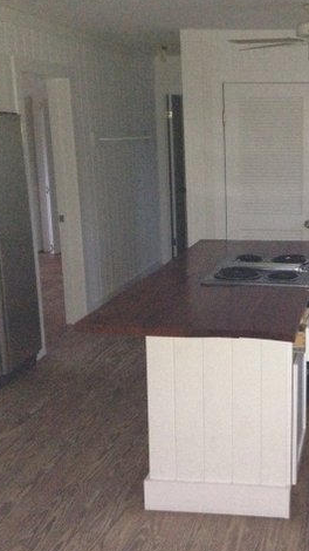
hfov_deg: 23.6
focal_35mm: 49
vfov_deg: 42.1
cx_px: 291
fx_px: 715
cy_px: 277
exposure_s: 1/16
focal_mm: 4.12
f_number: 2.4
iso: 500
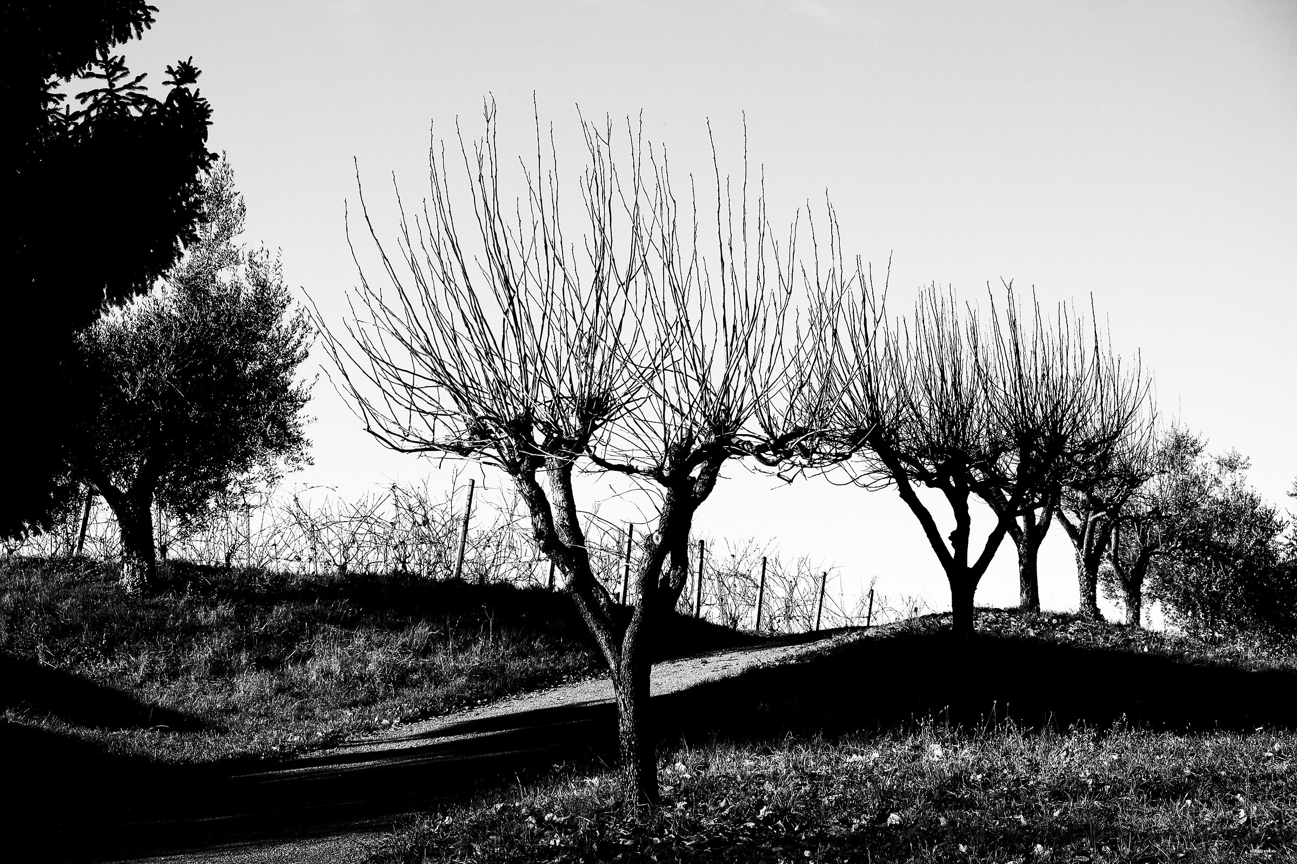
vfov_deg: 21.2
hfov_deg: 31.4
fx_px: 2306
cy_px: 432
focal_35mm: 64
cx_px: 648
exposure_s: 1/3000
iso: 800
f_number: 5.6
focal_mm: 42.5
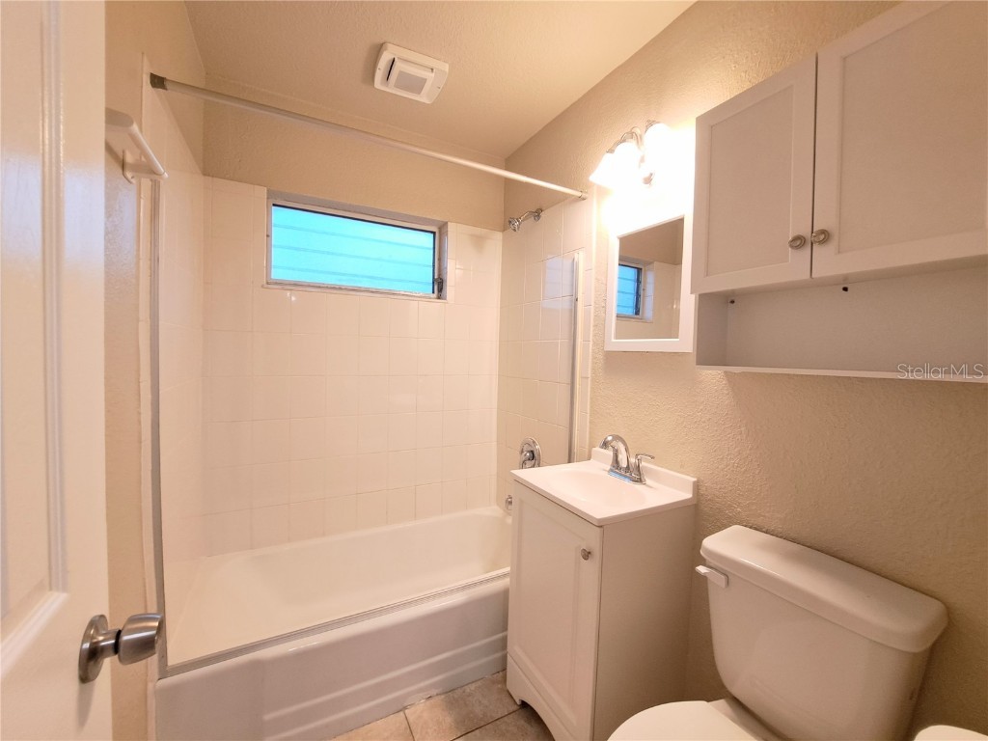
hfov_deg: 106.2
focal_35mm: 13
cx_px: 494
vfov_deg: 89.9
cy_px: 370
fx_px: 371
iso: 64
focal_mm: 1.74
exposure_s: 1/40
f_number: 2.2
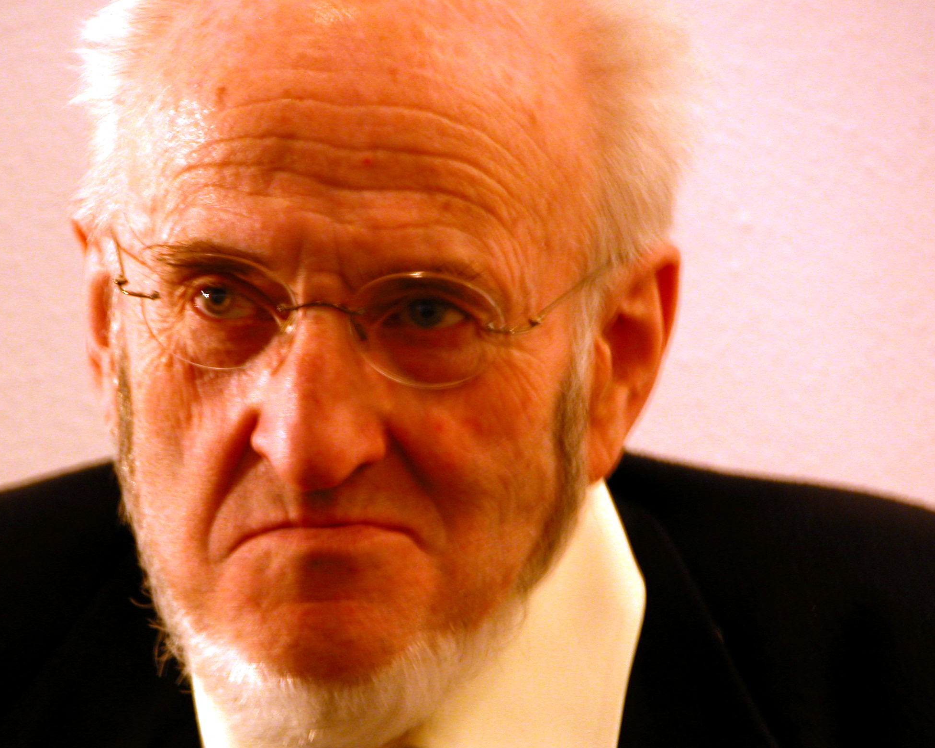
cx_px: 368
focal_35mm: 358
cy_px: 405
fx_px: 9906
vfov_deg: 4.3
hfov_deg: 5.4
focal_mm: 71.2
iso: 100
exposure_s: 1/3.8
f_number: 4.2
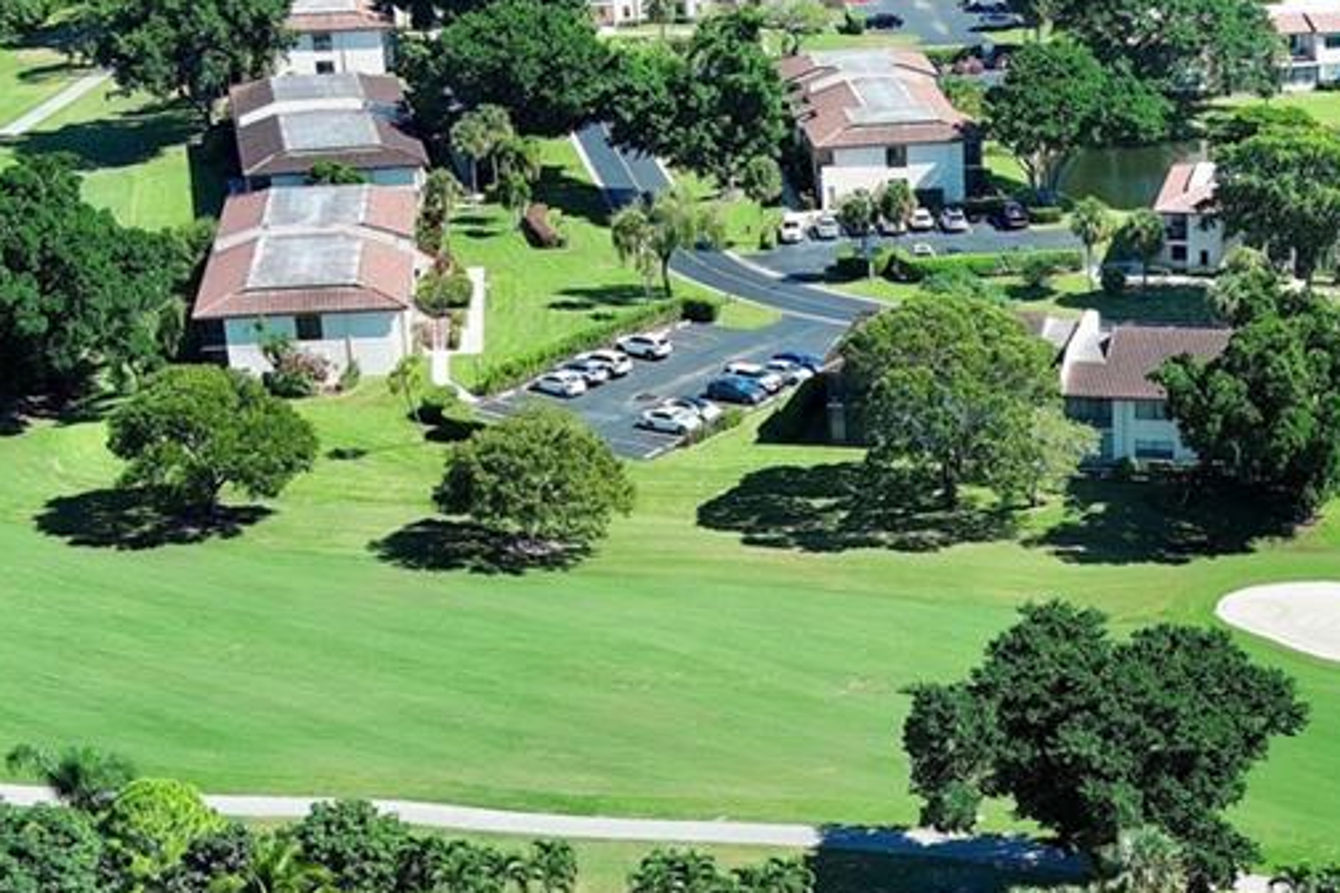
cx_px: 1165
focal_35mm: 92
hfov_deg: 21.7
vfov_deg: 14.8
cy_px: 749
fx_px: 3424
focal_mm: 10.57
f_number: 2.8
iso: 100
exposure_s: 1/909
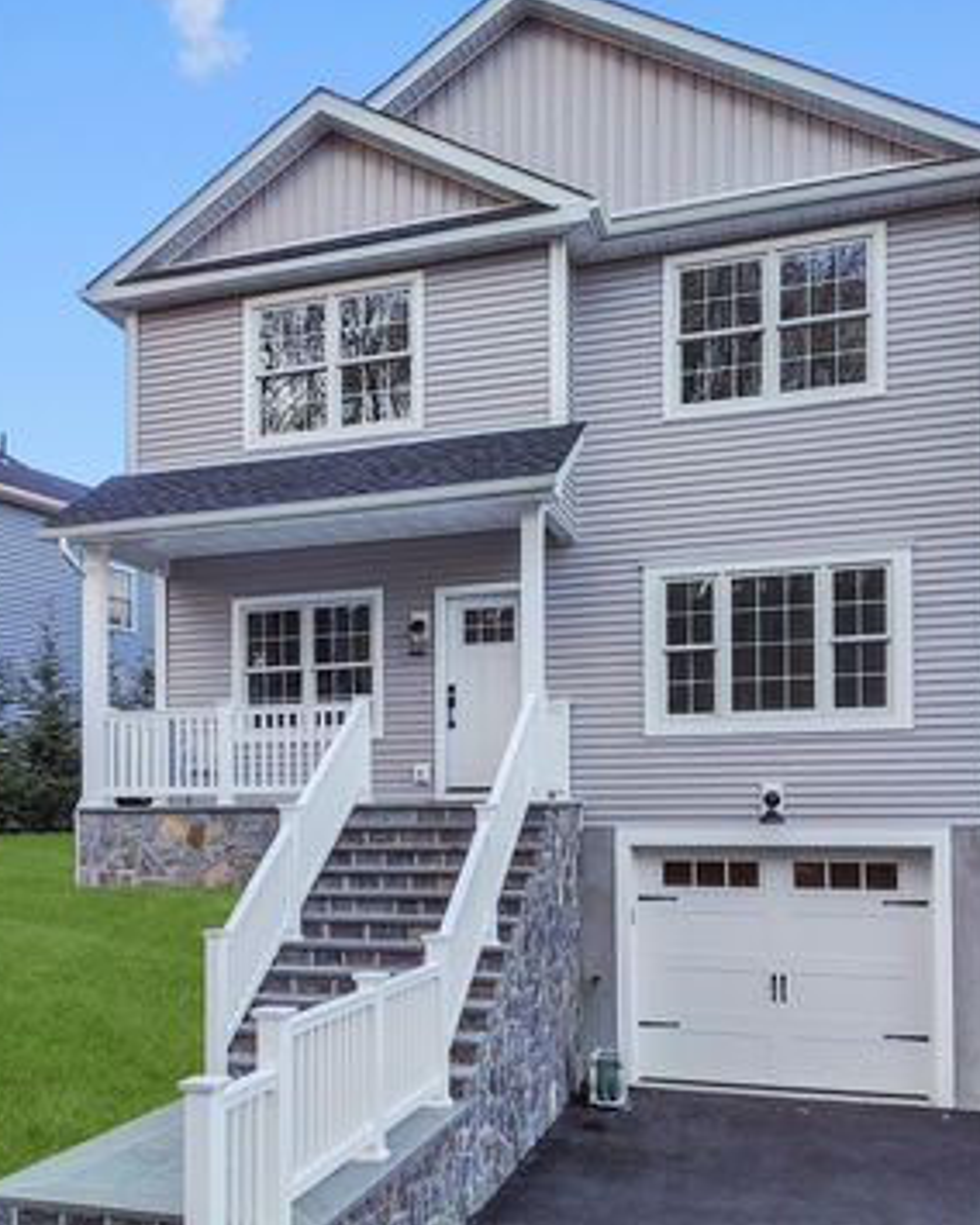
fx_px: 1196
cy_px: 580
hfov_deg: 44.2
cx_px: 369
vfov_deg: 54.2
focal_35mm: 33
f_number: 1.8
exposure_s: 1/120
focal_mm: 5.56
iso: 134
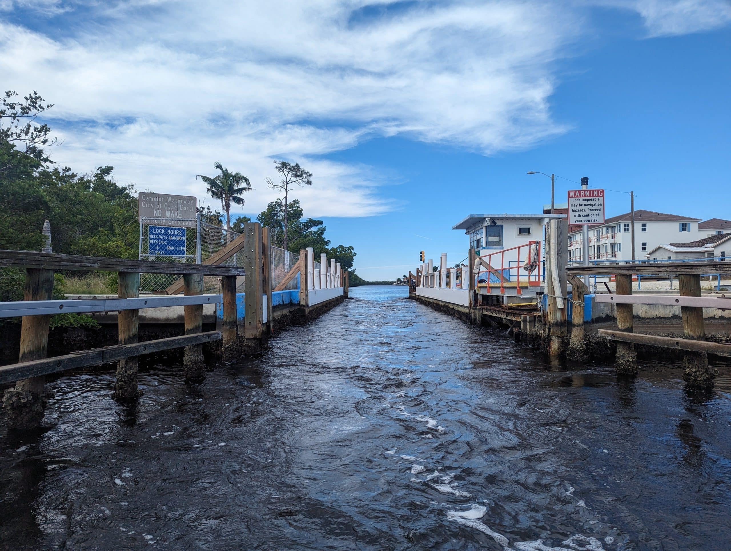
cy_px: 276
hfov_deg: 71.5
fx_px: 508
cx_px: 366
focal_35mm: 24
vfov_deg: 56.9
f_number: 1.85
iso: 46
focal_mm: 6.81
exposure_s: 1/1715
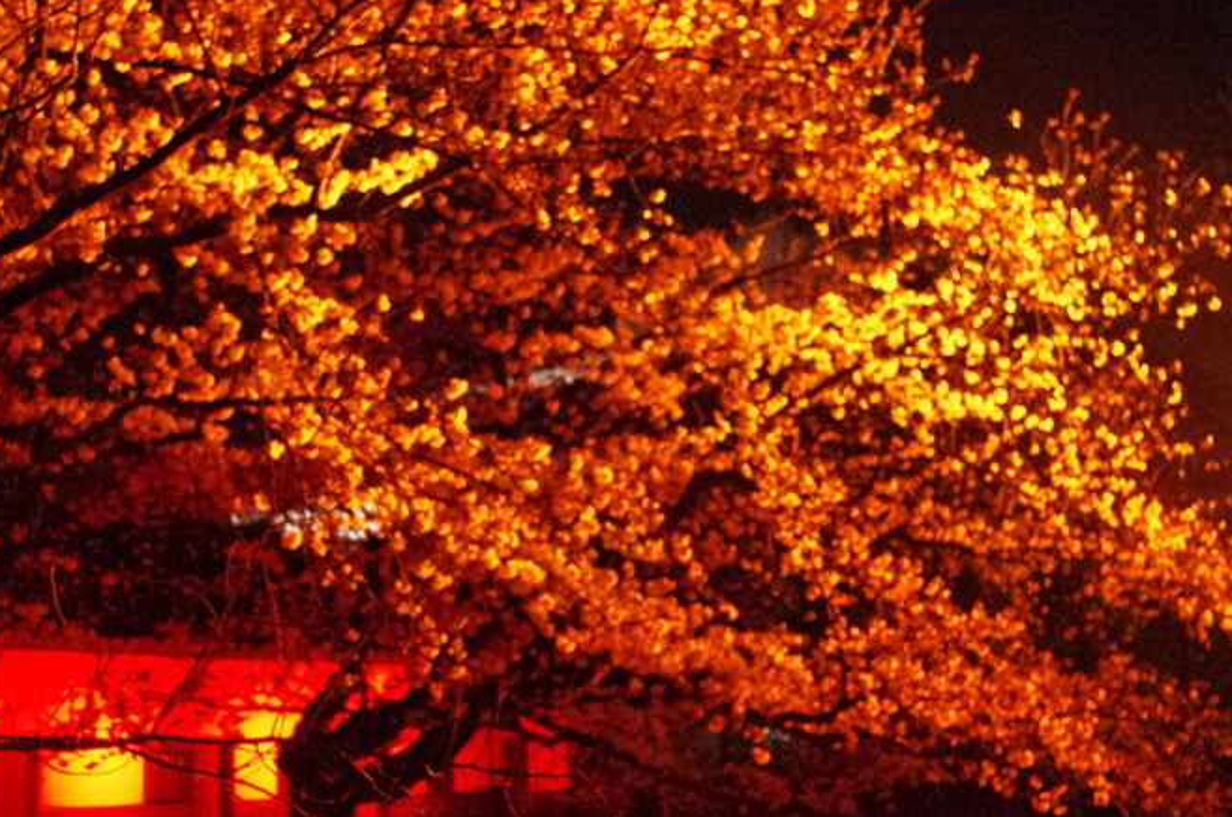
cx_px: 484
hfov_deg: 37.4
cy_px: 470
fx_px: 1811
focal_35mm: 53
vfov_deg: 25.4
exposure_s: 1/20
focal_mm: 23.13
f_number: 4
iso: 8000
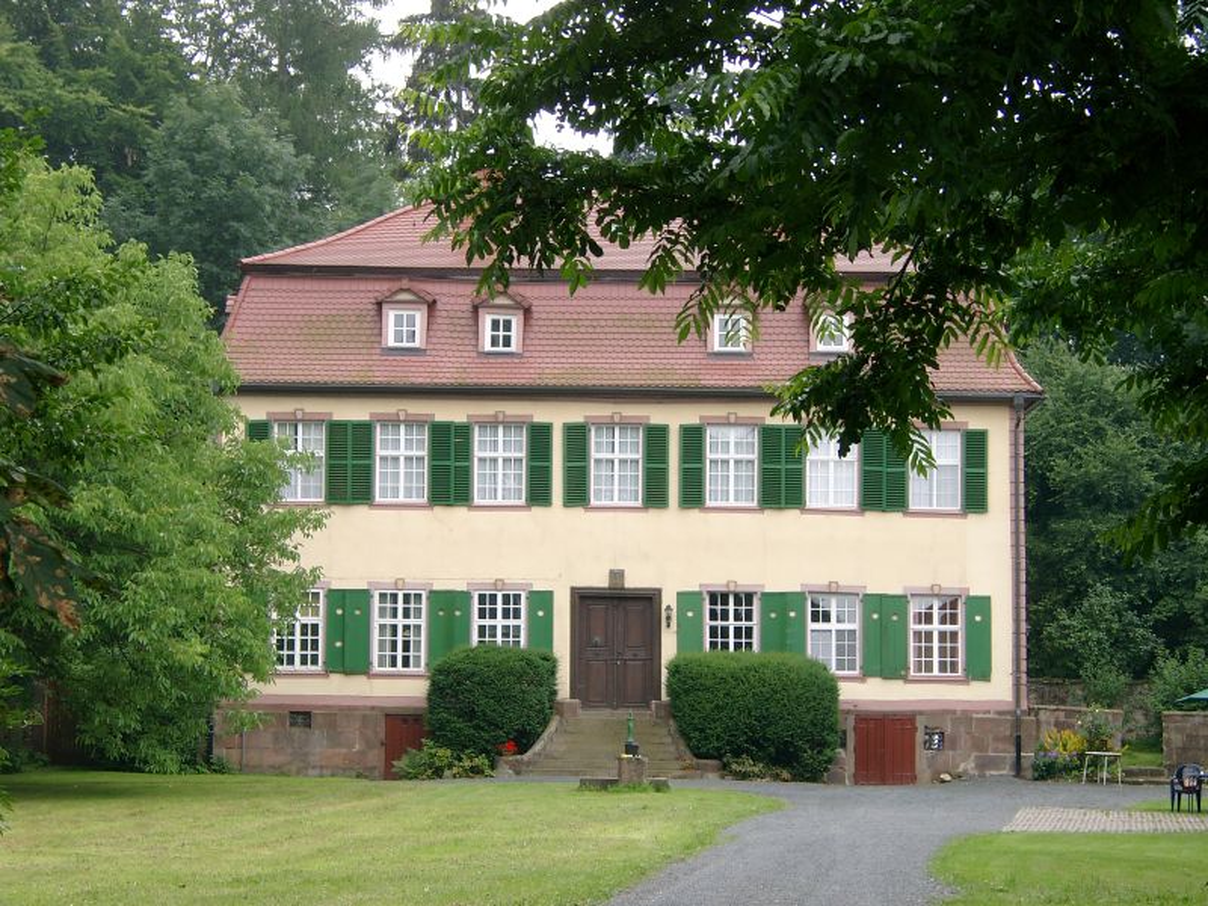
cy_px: 453
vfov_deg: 14.8
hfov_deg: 19.6
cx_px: 604
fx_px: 3490
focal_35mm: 100
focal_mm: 20.74
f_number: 4
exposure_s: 1/98.3
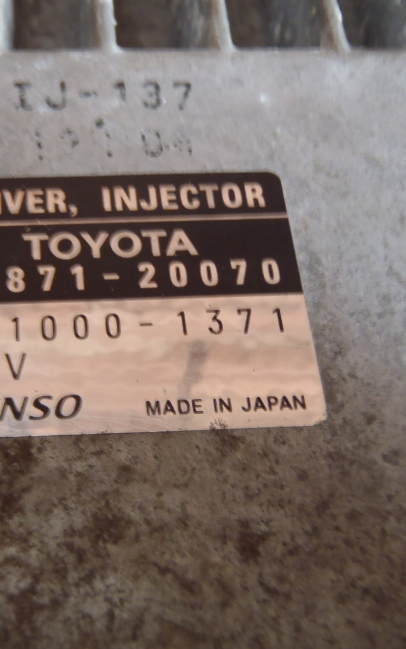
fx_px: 938
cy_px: 321
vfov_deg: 38.2
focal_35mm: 53
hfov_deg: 24.0
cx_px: 70
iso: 200
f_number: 4.7
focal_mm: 6.64
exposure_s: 1/10
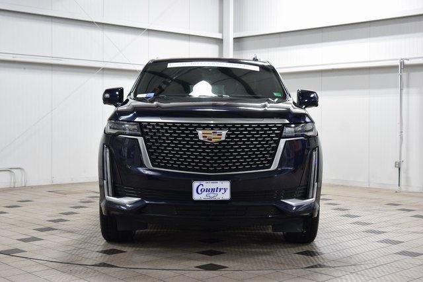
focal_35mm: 54
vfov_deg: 25.1
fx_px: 635
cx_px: 212
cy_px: 141
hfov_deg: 36.9
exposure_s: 1/60
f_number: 5.6
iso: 1600
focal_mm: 36
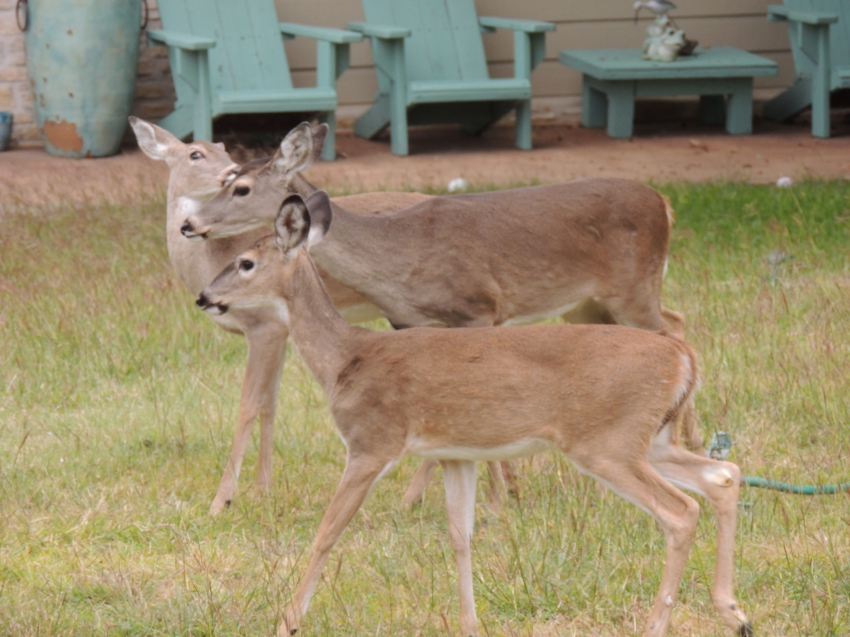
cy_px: 318
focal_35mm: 275
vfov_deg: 5.4
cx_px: 425
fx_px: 6753
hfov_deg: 7.2
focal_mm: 49
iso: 400
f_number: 4.7
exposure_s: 1/320
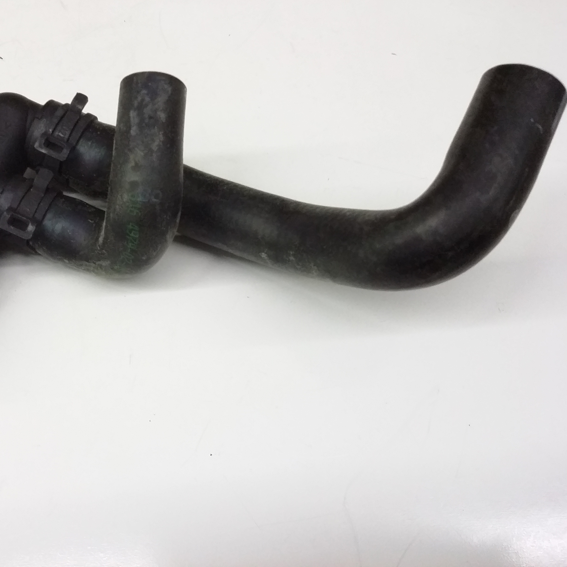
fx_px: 704
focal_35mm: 38
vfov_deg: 43.9
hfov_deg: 43.4
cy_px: 282
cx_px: 199
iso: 200
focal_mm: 3.4
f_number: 2.4
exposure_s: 1/15
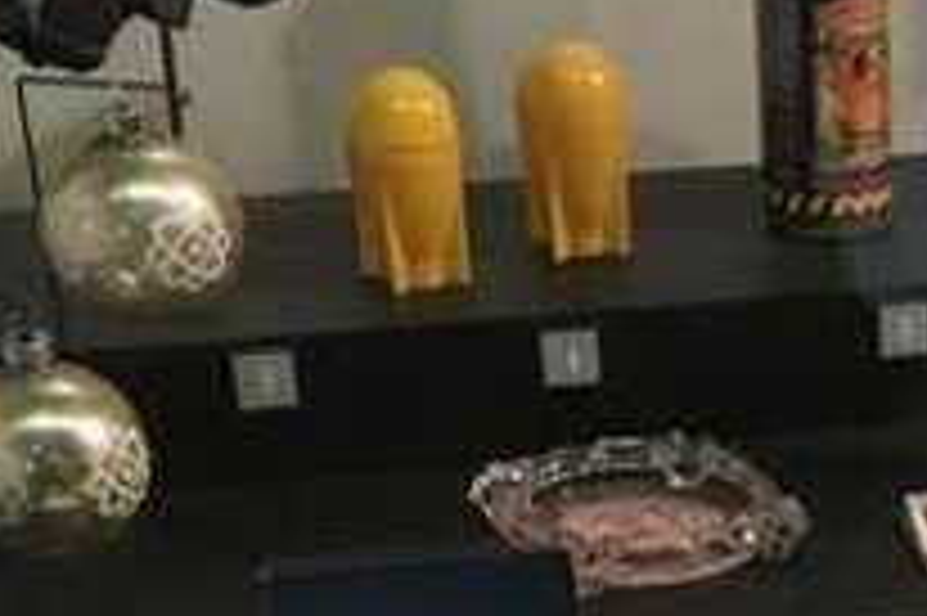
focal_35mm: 117
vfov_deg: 11.2
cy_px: 931
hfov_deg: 16.4
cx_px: 1251
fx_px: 3010
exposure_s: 1/30
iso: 125
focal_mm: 4.15
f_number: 2.2
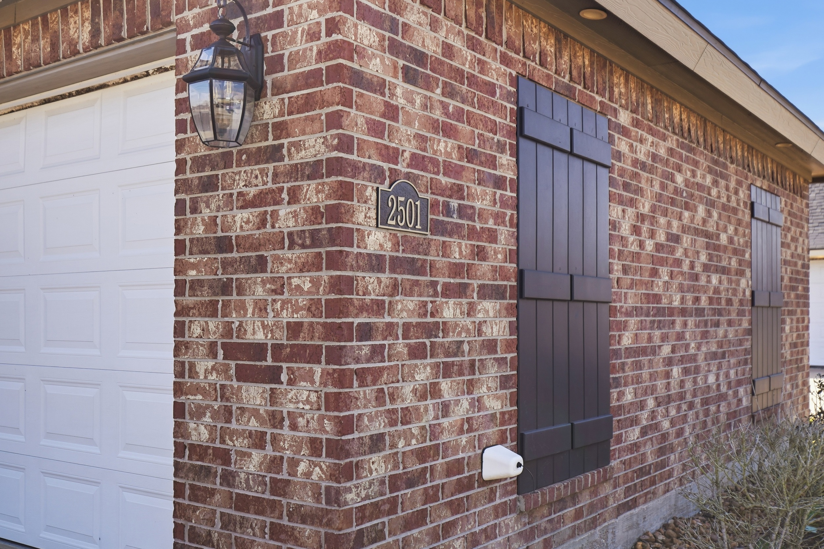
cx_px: 412
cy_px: 274
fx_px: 824
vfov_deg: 36.8
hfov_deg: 53.1
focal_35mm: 36
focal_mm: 24
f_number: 2.8
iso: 100
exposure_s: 1/4000
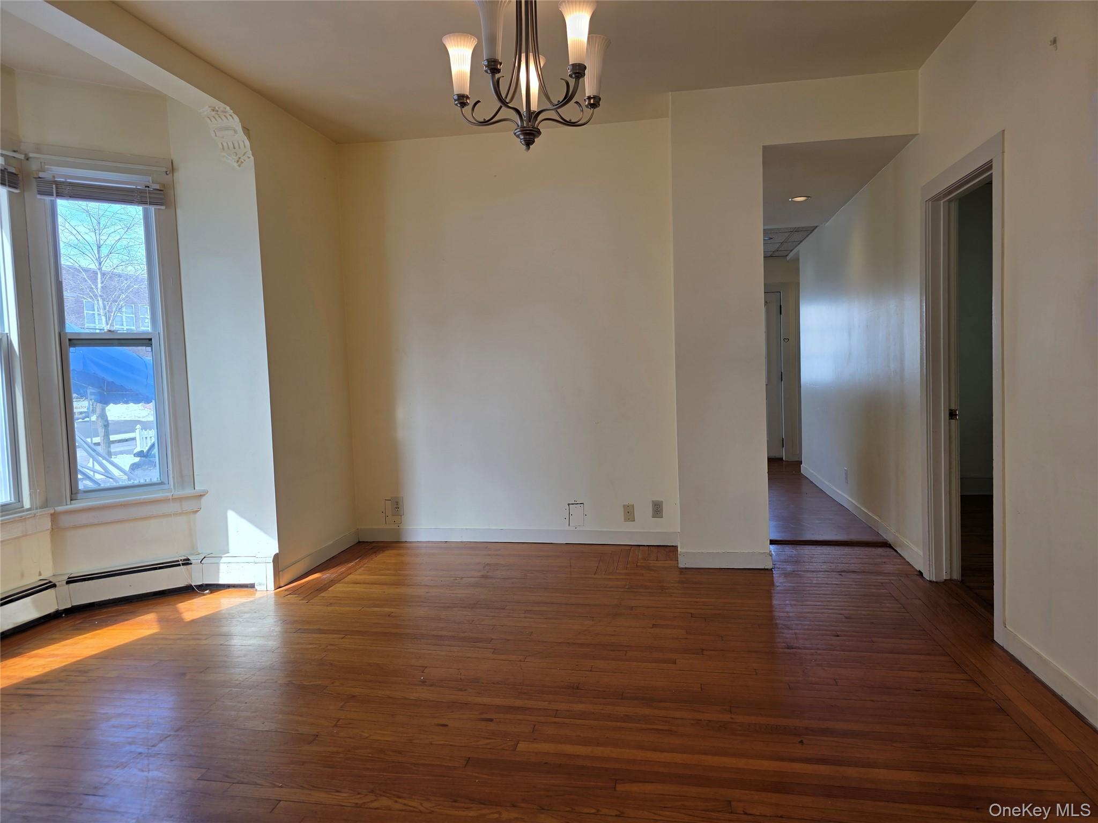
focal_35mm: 23
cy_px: 412
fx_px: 730
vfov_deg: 58.9
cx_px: 549
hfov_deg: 73.9
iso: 20
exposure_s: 1/120
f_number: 1.7
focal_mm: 6.3
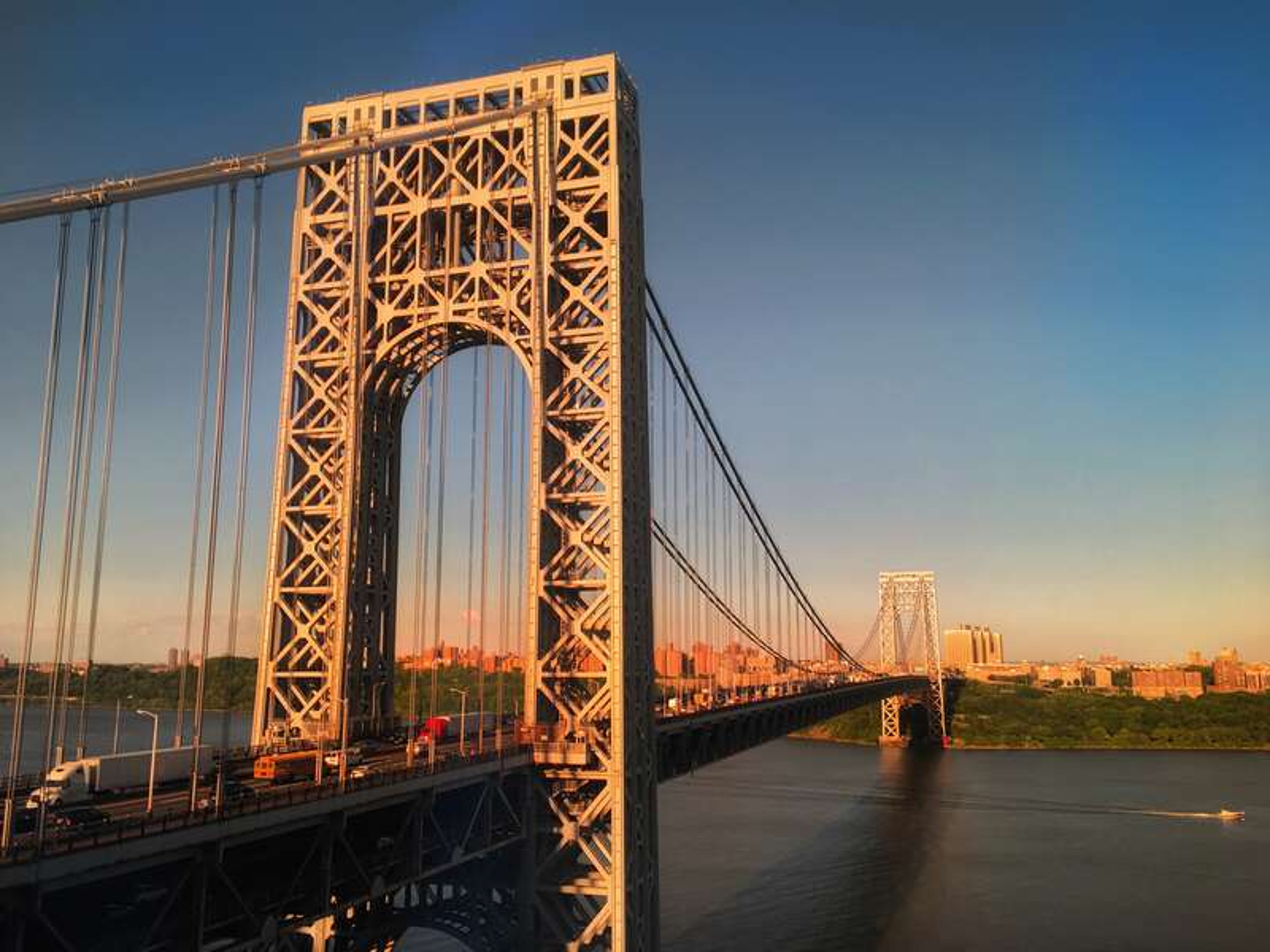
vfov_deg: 48.2
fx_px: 1064
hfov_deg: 61.7
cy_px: 476
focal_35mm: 29
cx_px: 635
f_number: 2.2
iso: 25
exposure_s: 1/120
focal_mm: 4.15
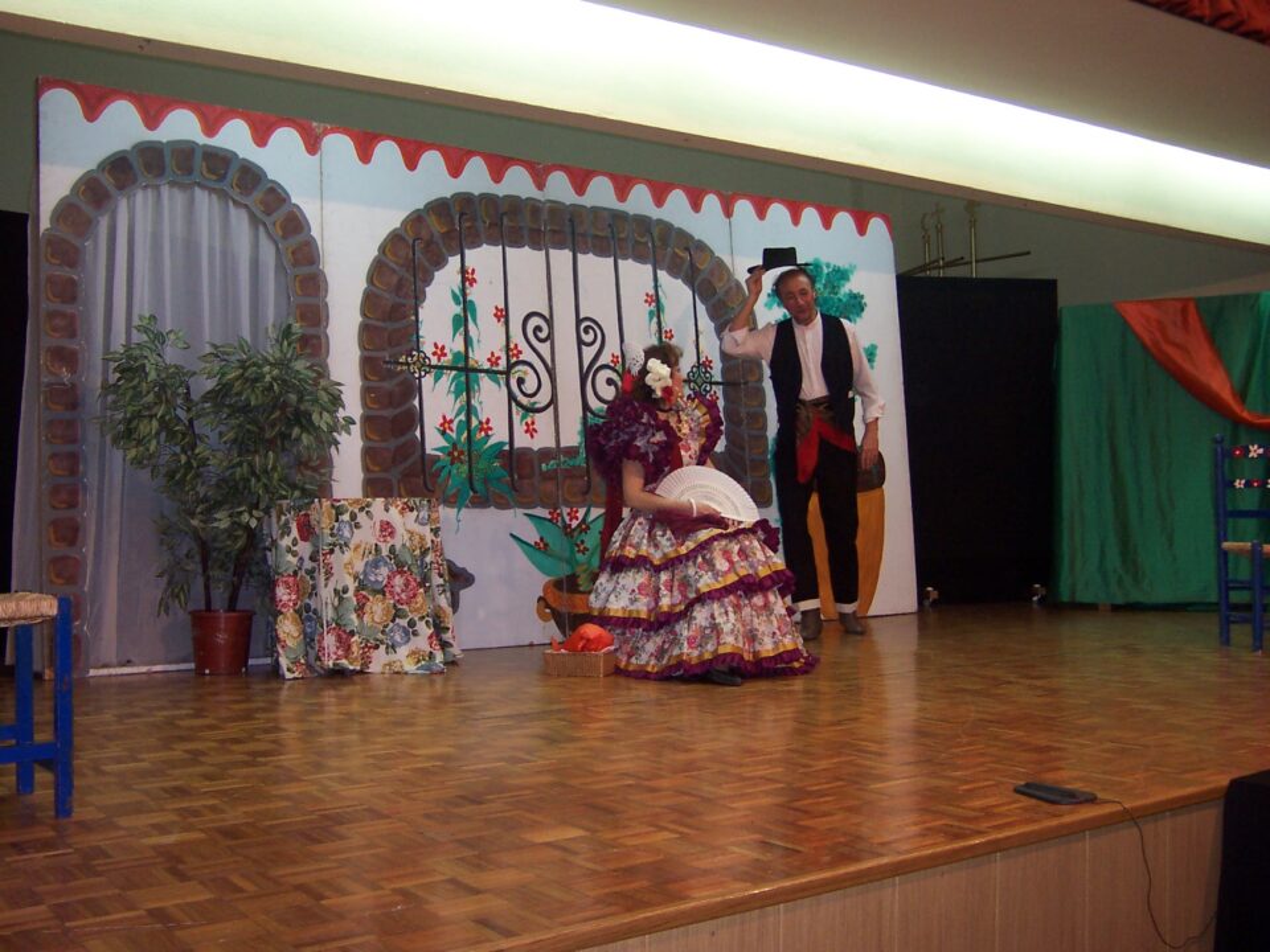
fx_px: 1321
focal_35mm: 36
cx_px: 635
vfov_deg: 39.7
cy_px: 476
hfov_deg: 51.4
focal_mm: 5.6
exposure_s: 1/60
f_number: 2.8
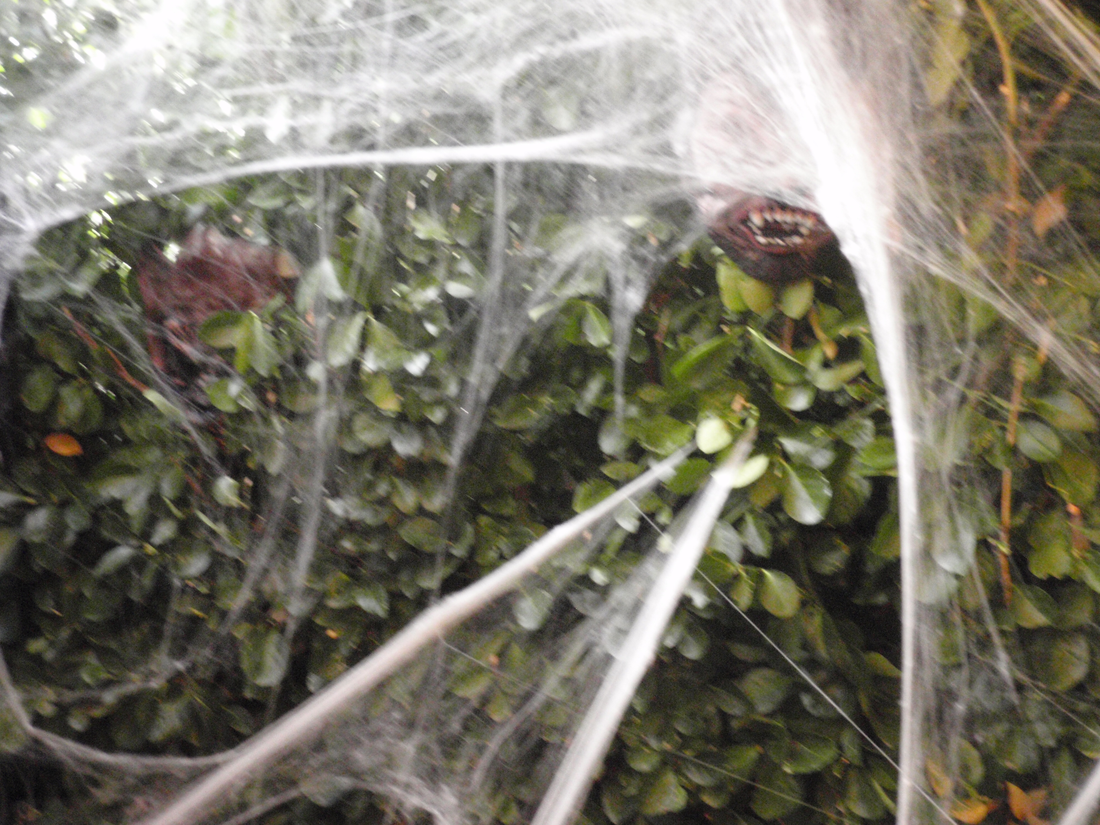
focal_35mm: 48
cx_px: 550
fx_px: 1525
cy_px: 412
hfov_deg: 39.7
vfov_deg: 30.3
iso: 800
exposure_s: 1/15
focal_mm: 8.69
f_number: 4.2
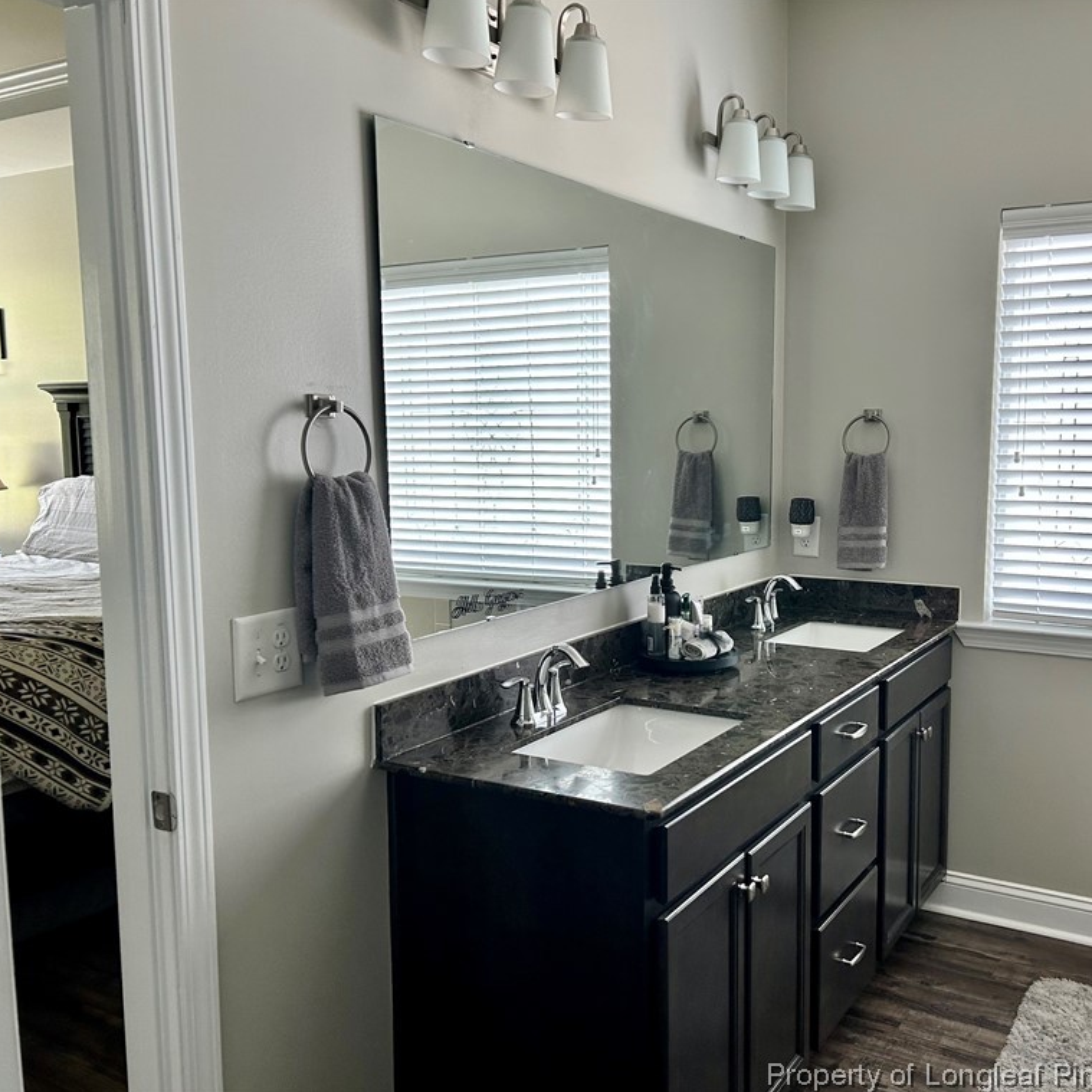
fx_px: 1106
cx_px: 655
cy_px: 547
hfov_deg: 52.2
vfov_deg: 52.5
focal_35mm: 31
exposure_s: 1/121
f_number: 1.5
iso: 100
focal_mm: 5.7
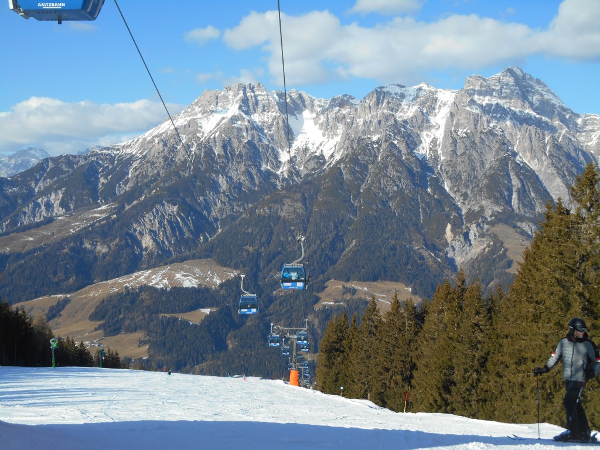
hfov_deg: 41.2
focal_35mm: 46
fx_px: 797
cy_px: 225
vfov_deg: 31.5
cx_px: 300
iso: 80
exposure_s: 1/640
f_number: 4
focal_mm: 8.3
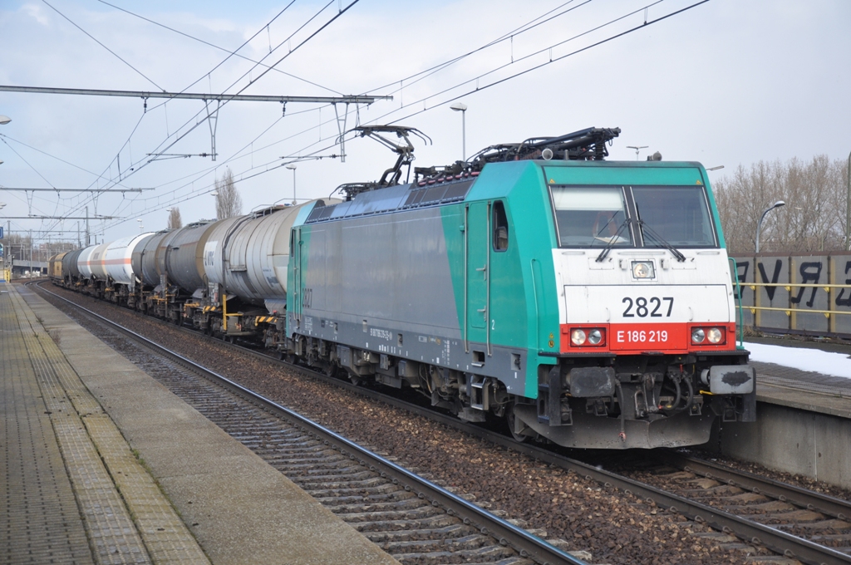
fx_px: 1487
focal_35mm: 63
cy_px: 282
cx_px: 426
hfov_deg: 31.9
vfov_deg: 21.5
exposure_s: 1/1500
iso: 400
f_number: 4.8
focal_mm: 42
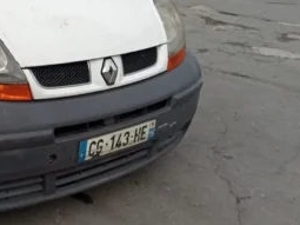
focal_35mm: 66
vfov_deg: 21.9
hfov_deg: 27.5
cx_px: -7
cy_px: 39
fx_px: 572
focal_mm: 3.46
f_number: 2.2
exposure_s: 1/577
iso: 100
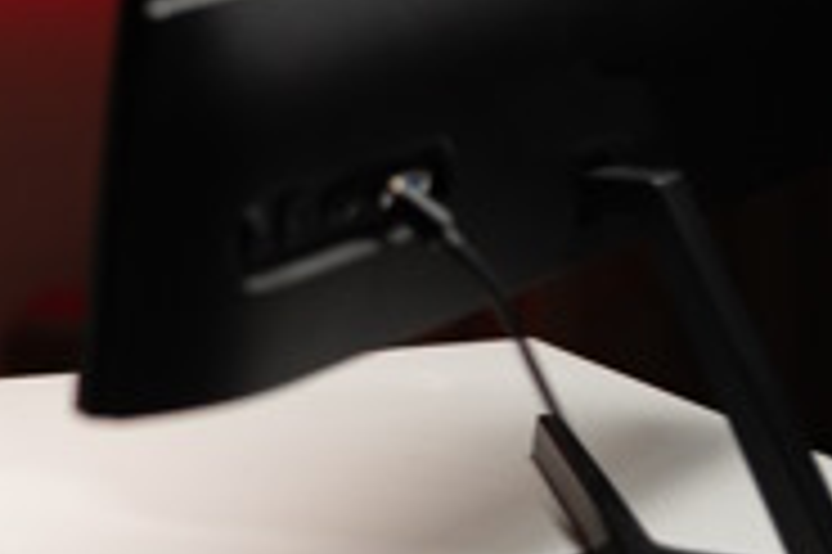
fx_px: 3940
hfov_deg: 11.5
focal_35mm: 171
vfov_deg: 7.9
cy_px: -230
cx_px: -423
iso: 320
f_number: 2
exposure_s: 1/125
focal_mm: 35
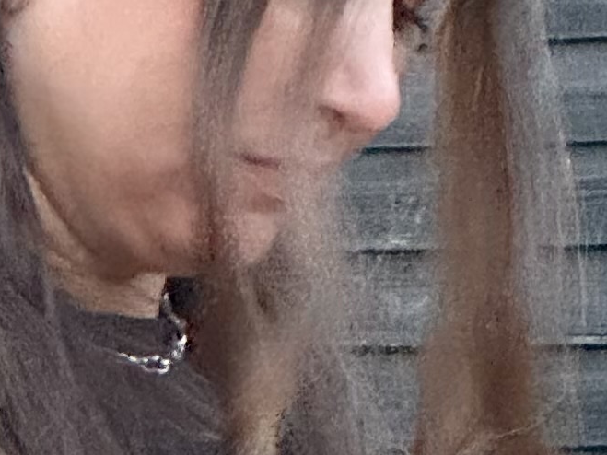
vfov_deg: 3.1
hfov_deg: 4.2
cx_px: 329
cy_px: 1413
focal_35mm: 471
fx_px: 8258
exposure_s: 1/33
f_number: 2.8
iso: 640
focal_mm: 9
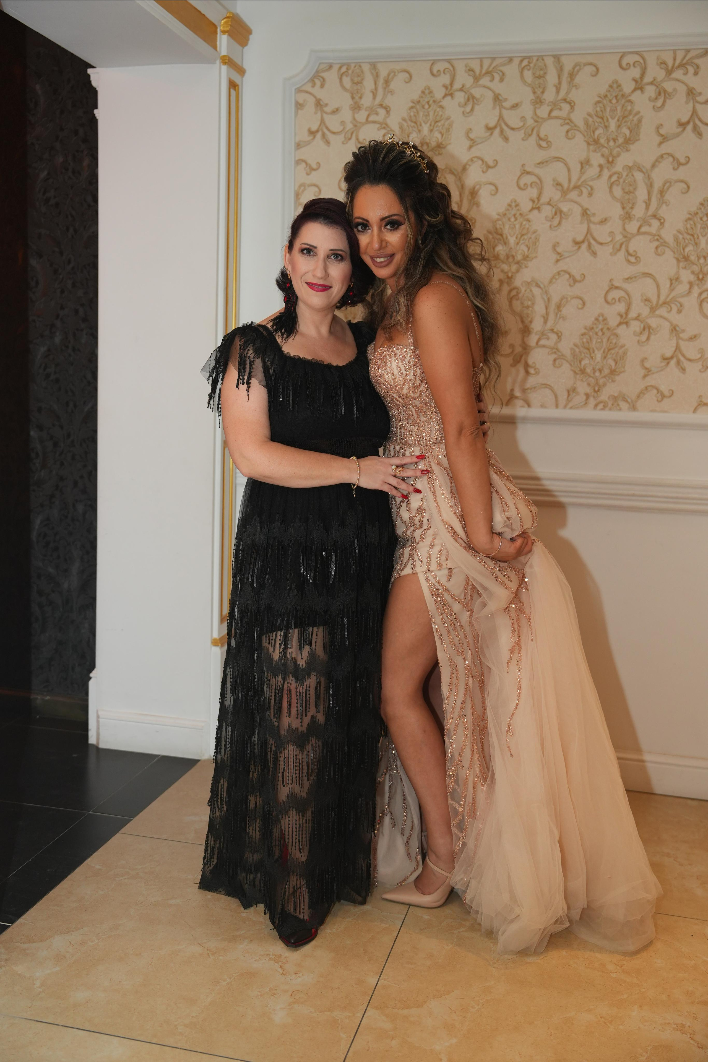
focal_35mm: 37
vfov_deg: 51.9
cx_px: 354
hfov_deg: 35.9
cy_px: 531
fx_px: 1091
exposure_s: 1/100
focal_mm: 37
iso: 800
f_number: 2.8
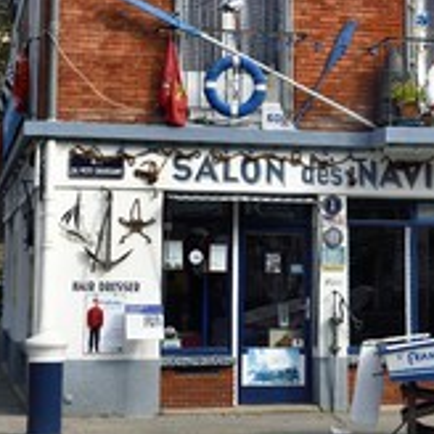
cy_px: 95
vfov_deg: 19.8
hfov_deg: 19.9
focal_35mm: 87
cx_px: 267
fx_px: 1234
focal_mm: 40
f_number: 8
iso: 200
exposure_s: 1/320
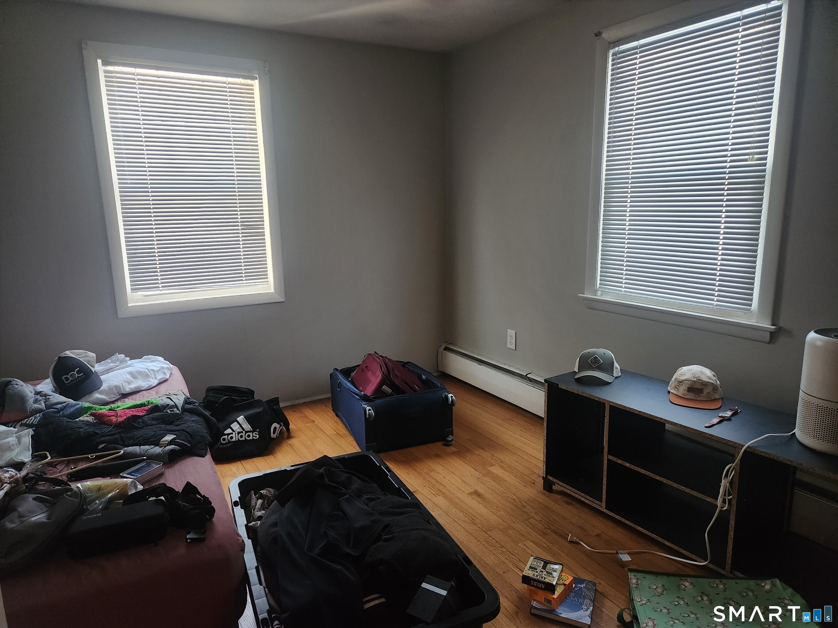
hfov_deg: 73.9
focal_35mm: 23
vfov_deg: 58.9
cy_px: 314
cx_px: 419
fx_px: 557
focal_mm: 5.4
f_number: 1.8
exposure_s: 1/120
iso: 640
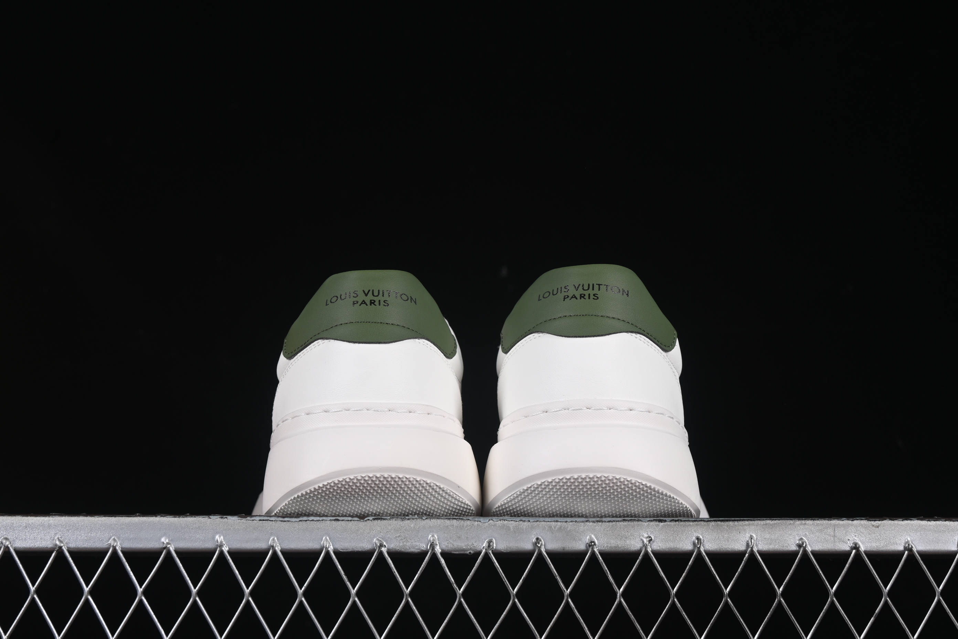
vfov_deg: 18.2
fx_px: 1996
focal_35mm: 75
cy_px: 320
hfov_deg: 27.0
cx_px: 479
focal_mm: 50
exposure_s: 1/80
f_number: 8
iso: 160
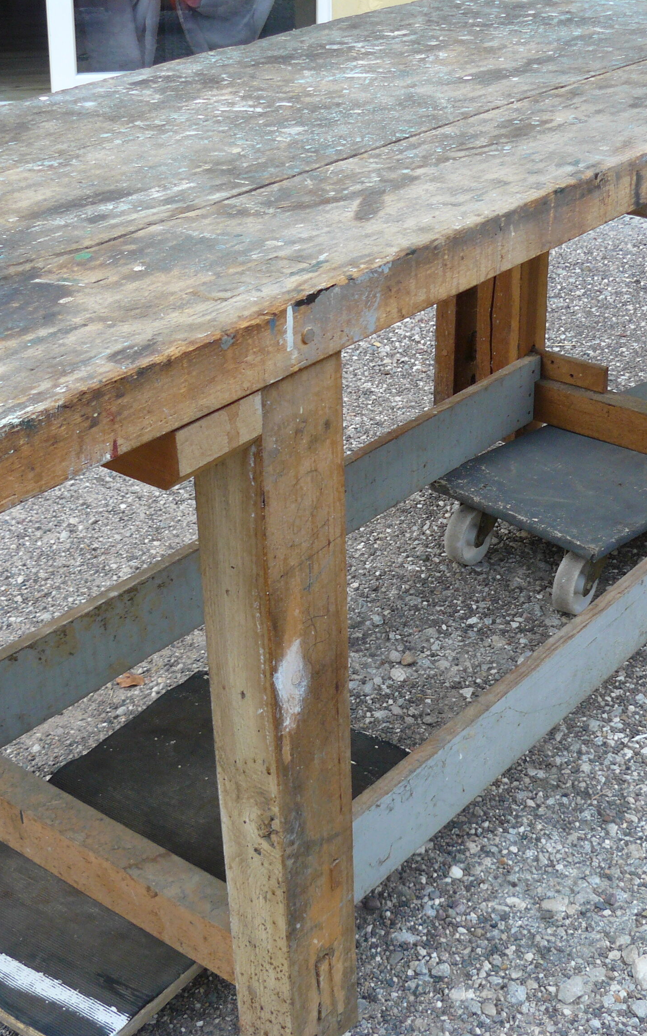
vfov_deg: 39.6
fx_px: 1439
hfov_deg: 25.2
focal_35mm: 51
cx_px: 415
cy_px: 517
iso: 100
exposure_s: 1/80
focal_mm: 6
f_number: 2.8
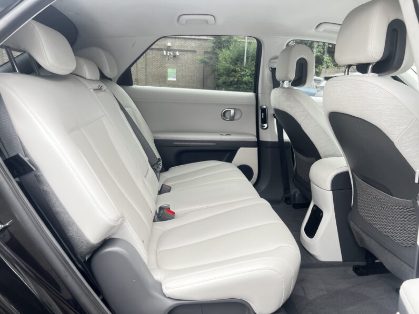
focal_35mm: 26
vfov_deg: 53.1
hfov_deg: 67.3
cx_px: 210
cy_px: 157
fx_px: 315
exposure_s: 1/150
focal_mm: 5.7
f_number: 1.5
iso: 50
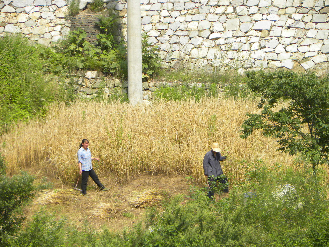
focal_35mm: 291
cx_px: 164
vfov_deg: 5.1
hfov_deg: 6.8
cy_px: 124
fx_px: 2766
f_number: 5
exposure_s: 1/263
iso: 64
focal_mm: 51.8
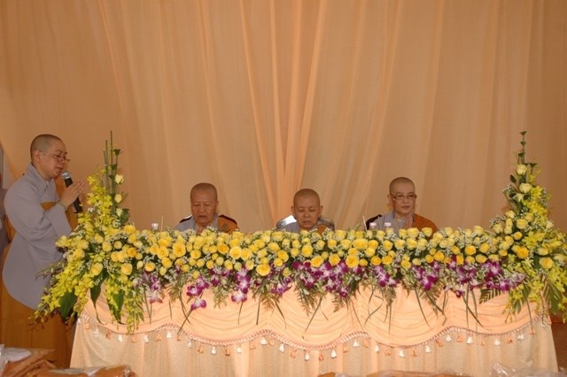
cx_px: 284
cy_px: 188
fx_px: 590
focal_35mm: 38
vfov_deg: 35.5
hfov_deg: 51.3
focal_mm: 25
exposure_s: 1/80
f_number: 5
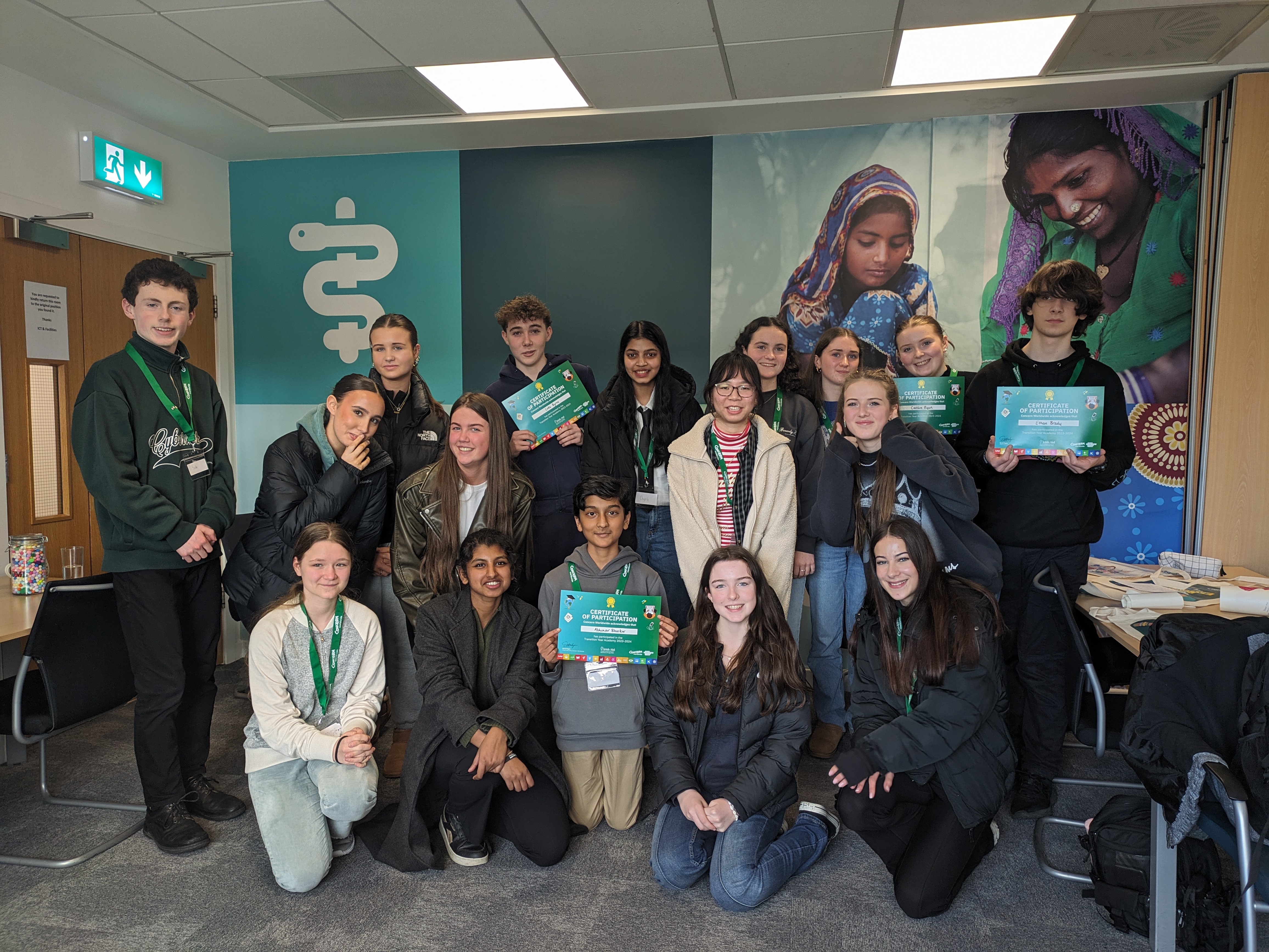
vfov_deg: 54.9
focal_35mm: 25
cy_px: 476
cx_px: 634
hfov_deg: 69.4
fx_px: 917
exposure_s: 1/33.3
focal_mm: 5.43
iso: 57
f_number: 1.89
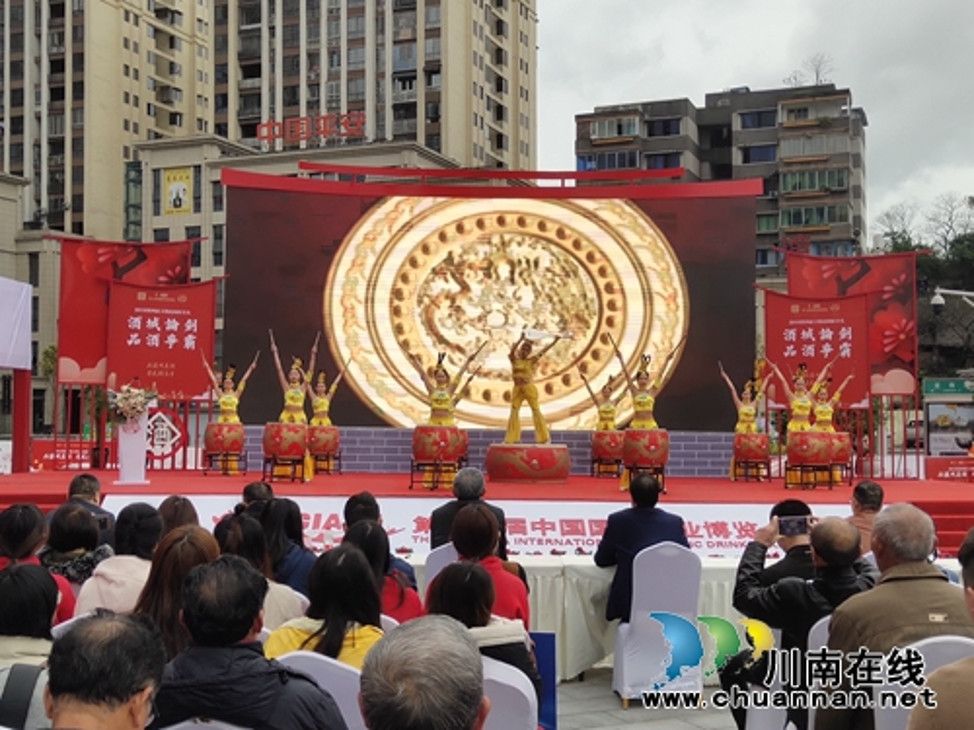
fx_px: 1351
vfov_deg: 30.3
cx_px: 487
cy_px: 365
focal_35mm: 48
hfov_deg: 39.7
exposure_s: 1/551
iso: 50
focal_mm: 4.27
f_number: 1.8
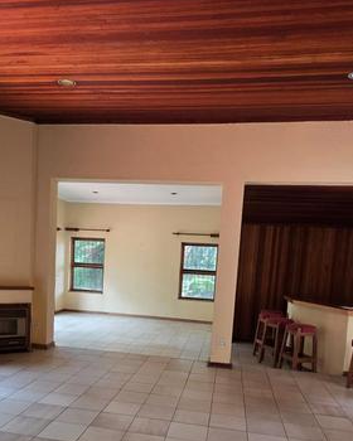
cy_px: 307
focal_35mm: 29
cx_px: 140
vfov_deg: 58.5
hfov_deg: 49.6
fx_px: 379
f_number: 1.9
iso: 200
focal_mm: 2.2
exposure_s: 1/100
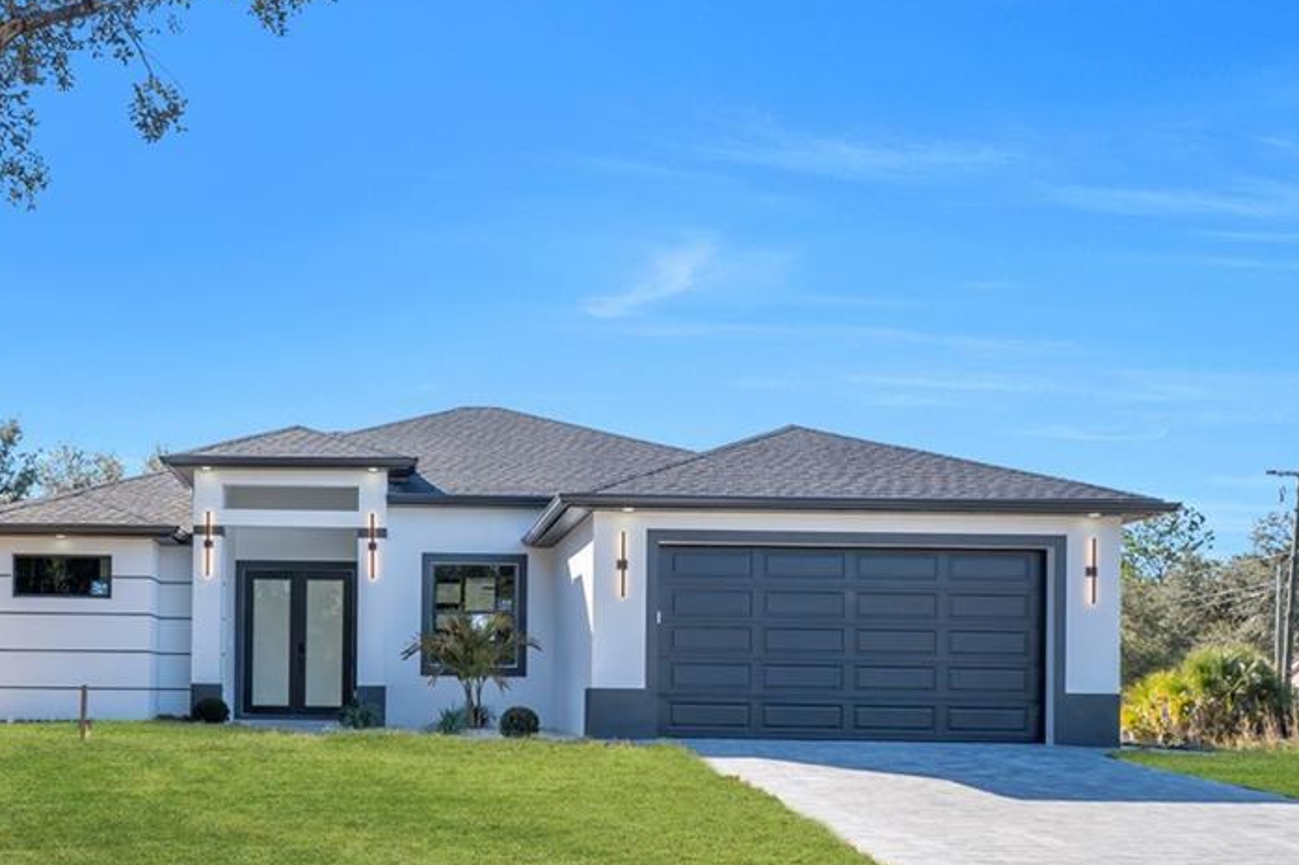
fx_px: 1587
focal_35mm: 44
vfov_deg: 30.3
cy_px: 551
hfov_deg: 43.7
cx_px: 398
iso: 100
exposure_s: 1/200
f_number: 6.3
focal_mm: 20
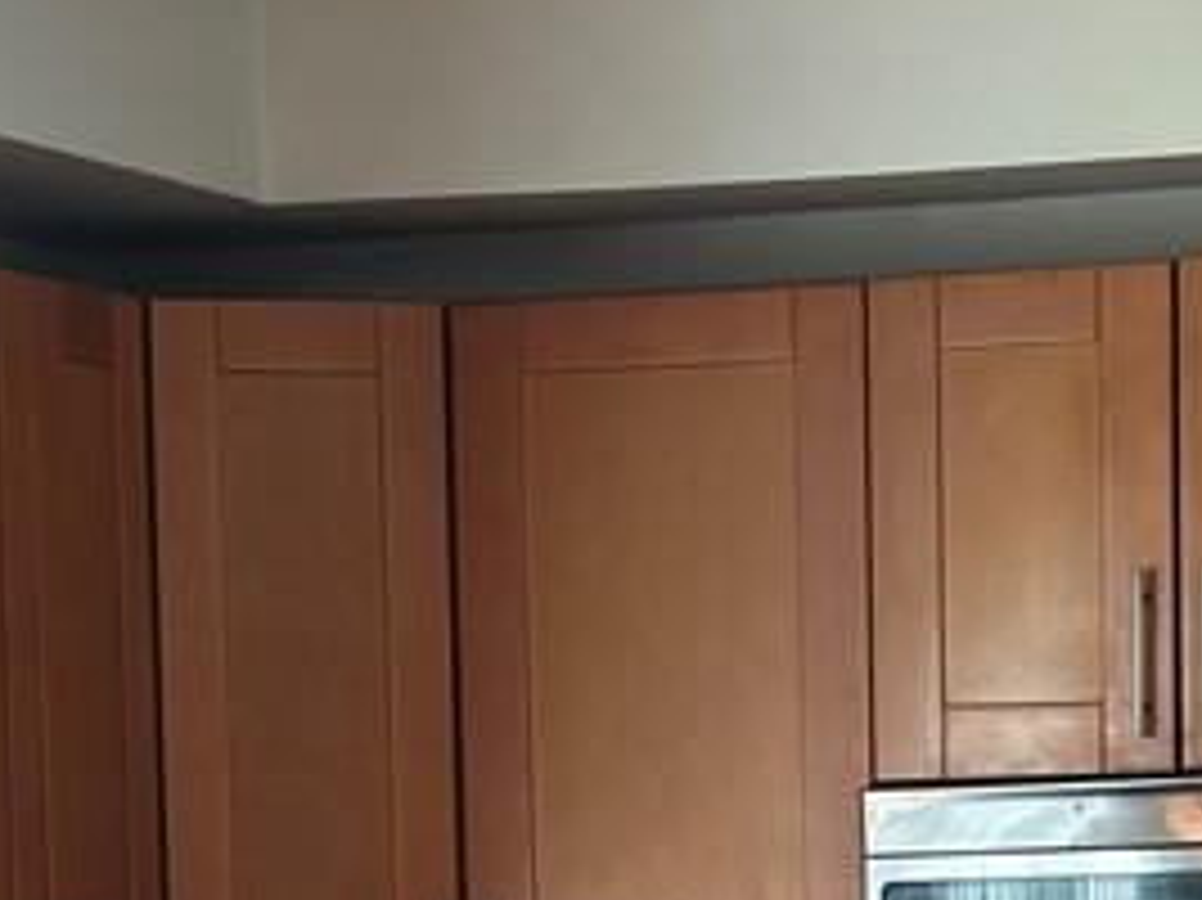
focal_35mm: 184
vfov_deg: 7.9
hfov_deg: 10.7
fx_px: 6386
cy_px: 1458
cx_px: 482
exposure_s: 1/95
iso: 125
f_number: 1.78
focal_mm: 6.86
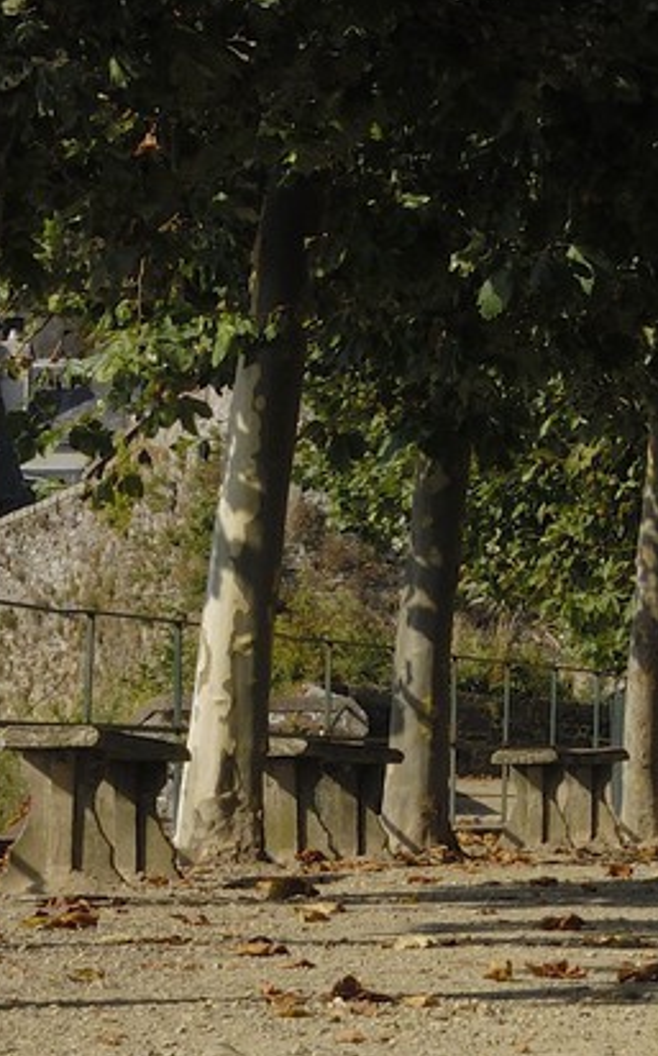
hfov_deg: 4.7
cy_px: -295
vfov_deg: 7.8
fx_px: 7671
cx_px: 1933
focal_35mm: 267
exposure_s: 1/160
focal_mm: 45
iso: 100
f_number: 12
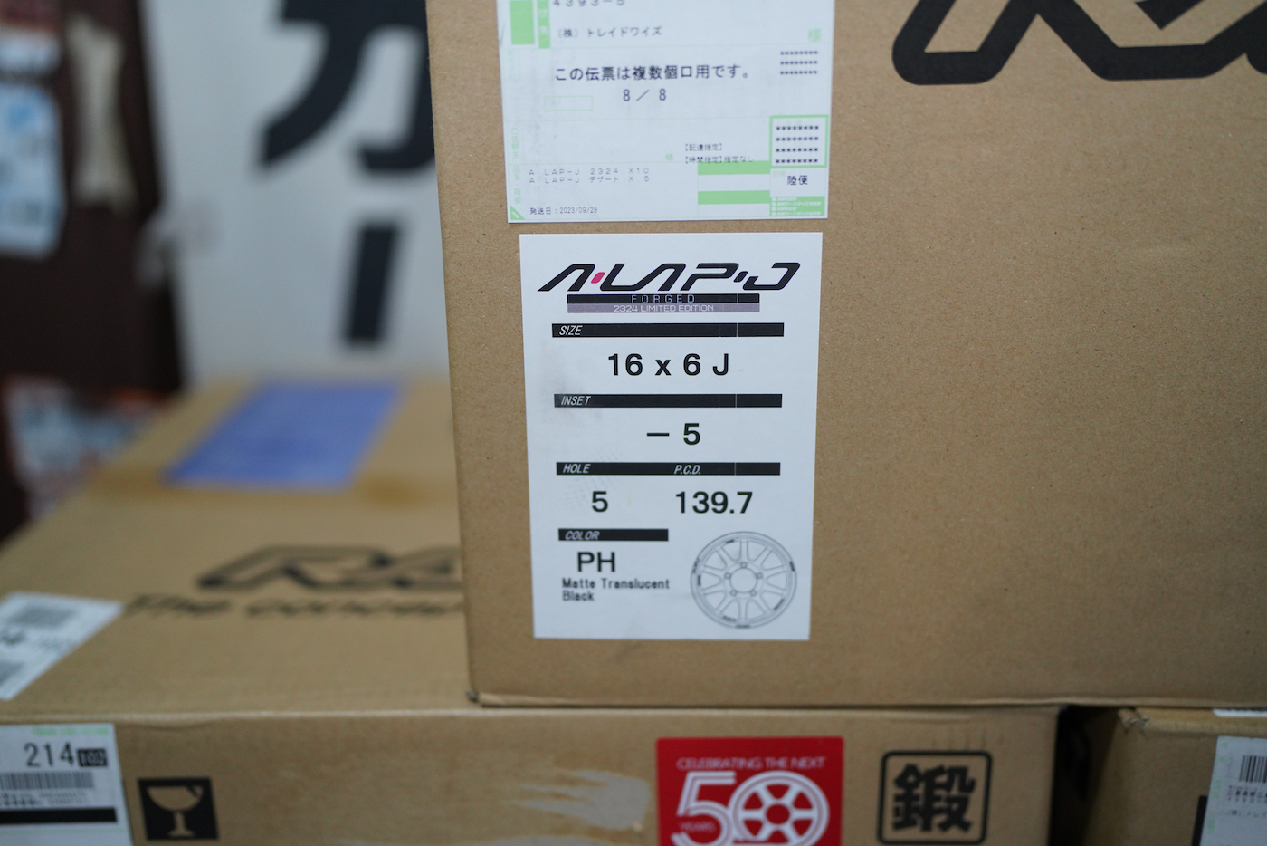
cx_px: 634
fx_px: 1232
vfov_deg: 37.9
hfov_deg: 54.4
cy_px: 423
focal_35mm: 35
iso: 1600
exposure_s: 1/640
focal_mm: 35
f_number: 1.4
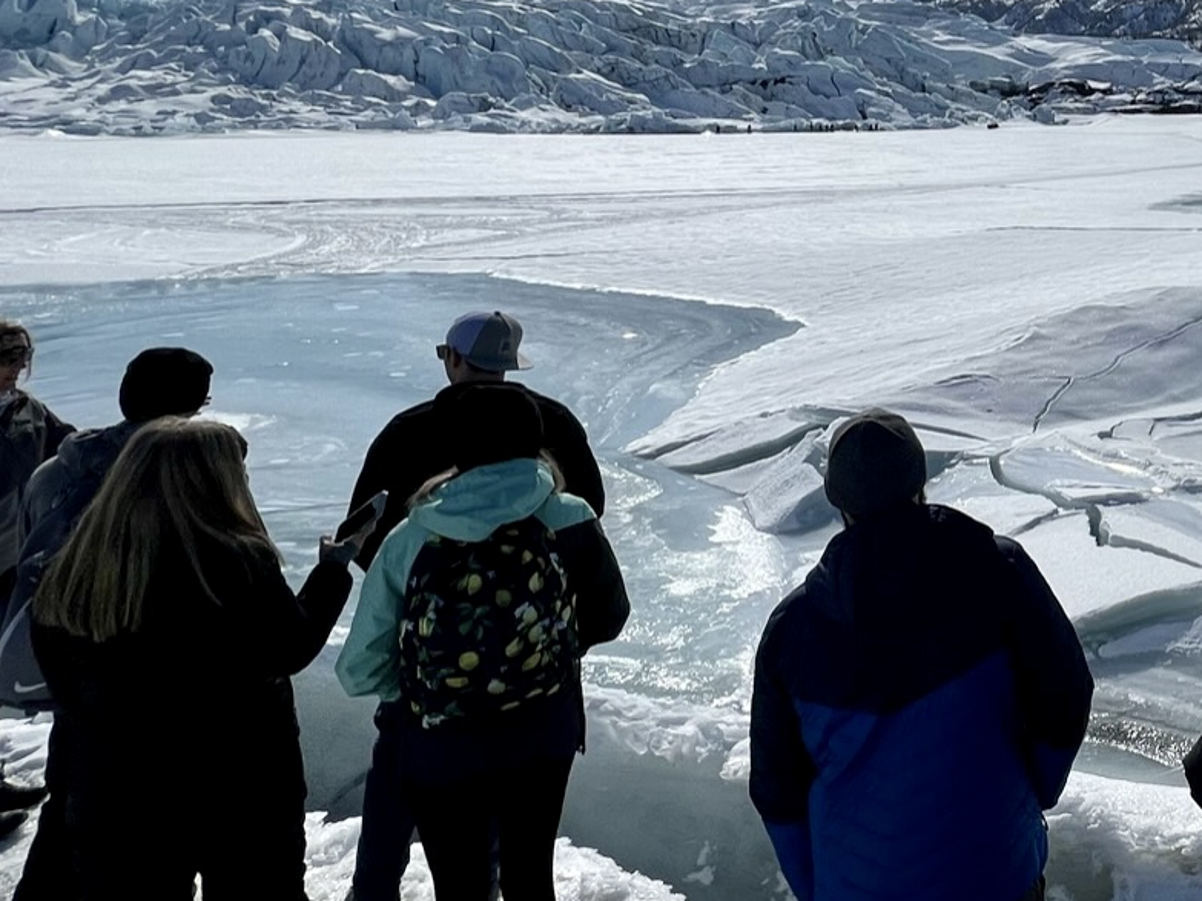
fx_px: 1180
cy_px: 129
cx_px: 1370
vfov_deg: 39.4
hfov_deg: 41.1
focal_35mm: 34
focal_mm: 1.57
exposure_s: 1/6494
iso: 25
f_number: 1.8
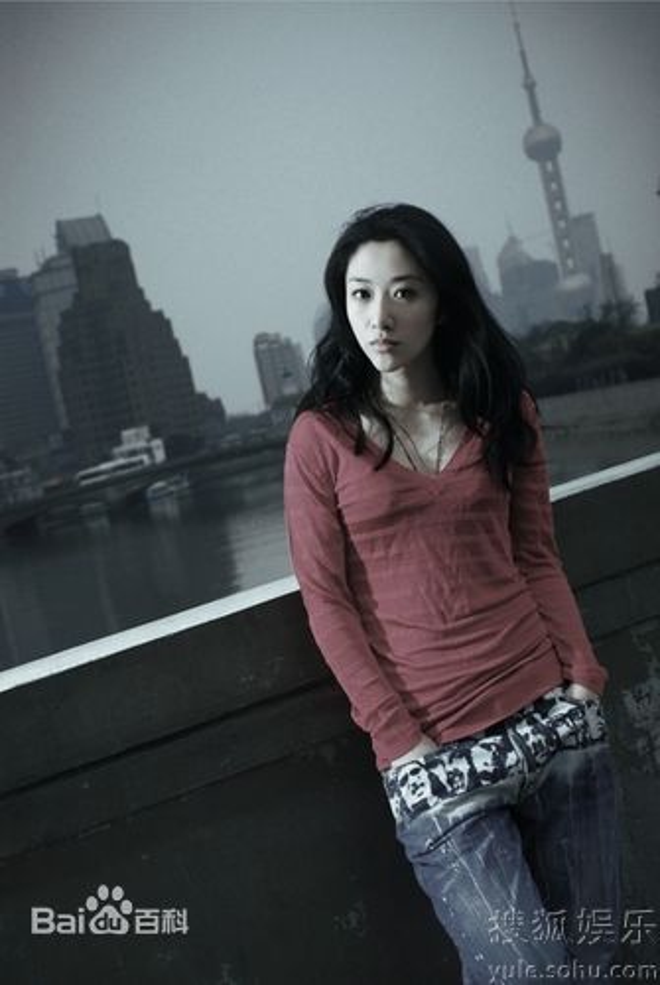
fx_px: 1151
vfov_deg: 46.3
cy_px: 492
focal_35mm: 42
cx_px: 330
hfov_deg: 32.0
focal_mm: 28
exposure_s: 1/80
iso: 100
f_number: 3.2
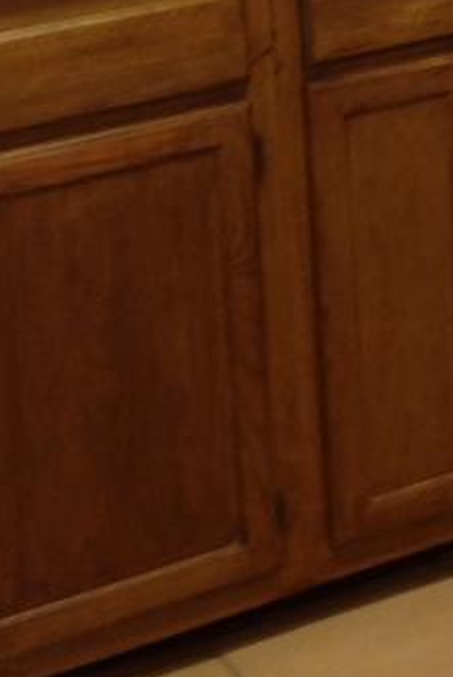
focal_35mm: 143
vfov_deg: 13.6
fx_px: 2693
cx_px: 542
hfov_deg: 9.5
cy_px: -296
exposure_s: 1/15
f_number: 2.4
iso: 64
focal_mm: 4.28
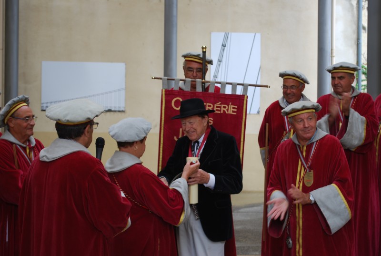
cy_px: 128
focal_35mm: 63
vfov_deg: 21.7
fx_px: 668
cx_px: 190
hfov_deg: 31.8
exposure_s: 1/50
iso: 200
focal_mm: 42
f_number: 5.3
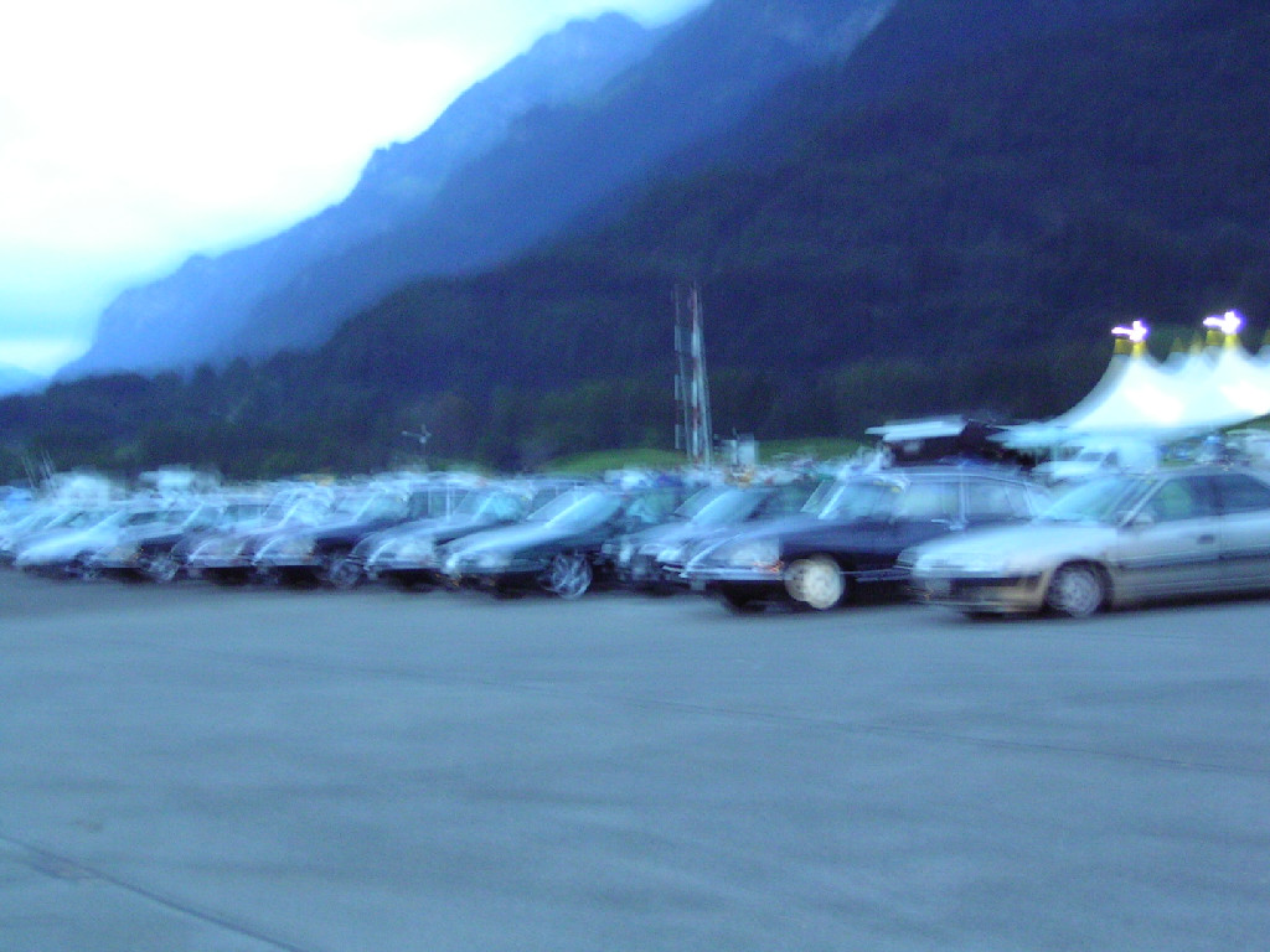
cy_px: 476
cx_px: 635
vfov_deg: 21.3
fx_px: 2531
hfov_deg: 28.2
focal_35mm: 69
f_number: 3.9
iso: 156
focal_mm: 10.8
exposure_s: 1/2.7
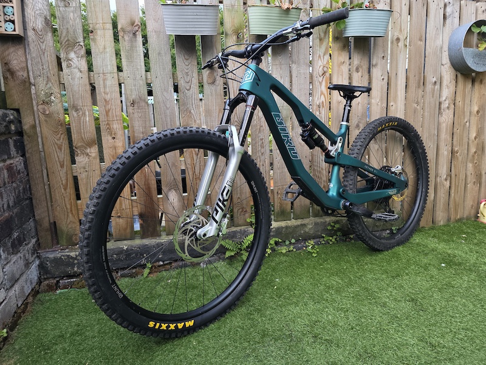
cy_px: 182
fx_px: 323
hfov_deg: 73.9
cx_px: 243
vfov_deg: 58.9
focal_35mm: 23
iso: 160
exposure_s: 1/100
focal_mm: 6.3
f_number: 1.7
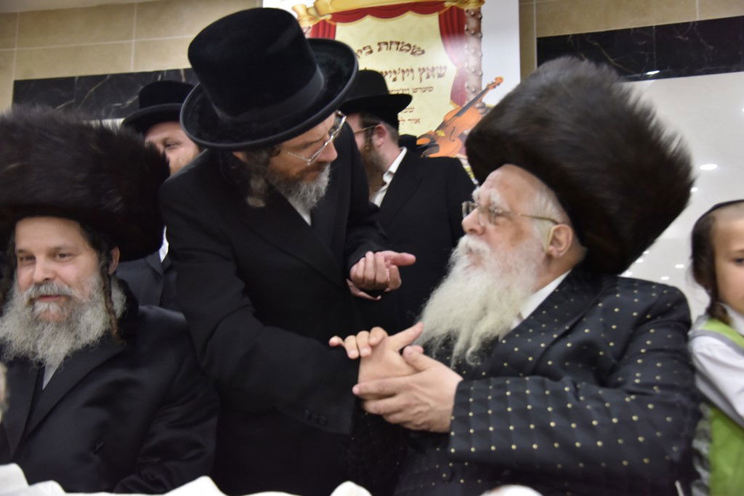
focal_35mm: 38
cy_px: 248
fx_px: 785
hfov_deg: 50.7
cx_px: 372
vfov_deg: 35.1
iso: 1600
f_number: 4
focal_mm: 38
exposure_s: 1/160
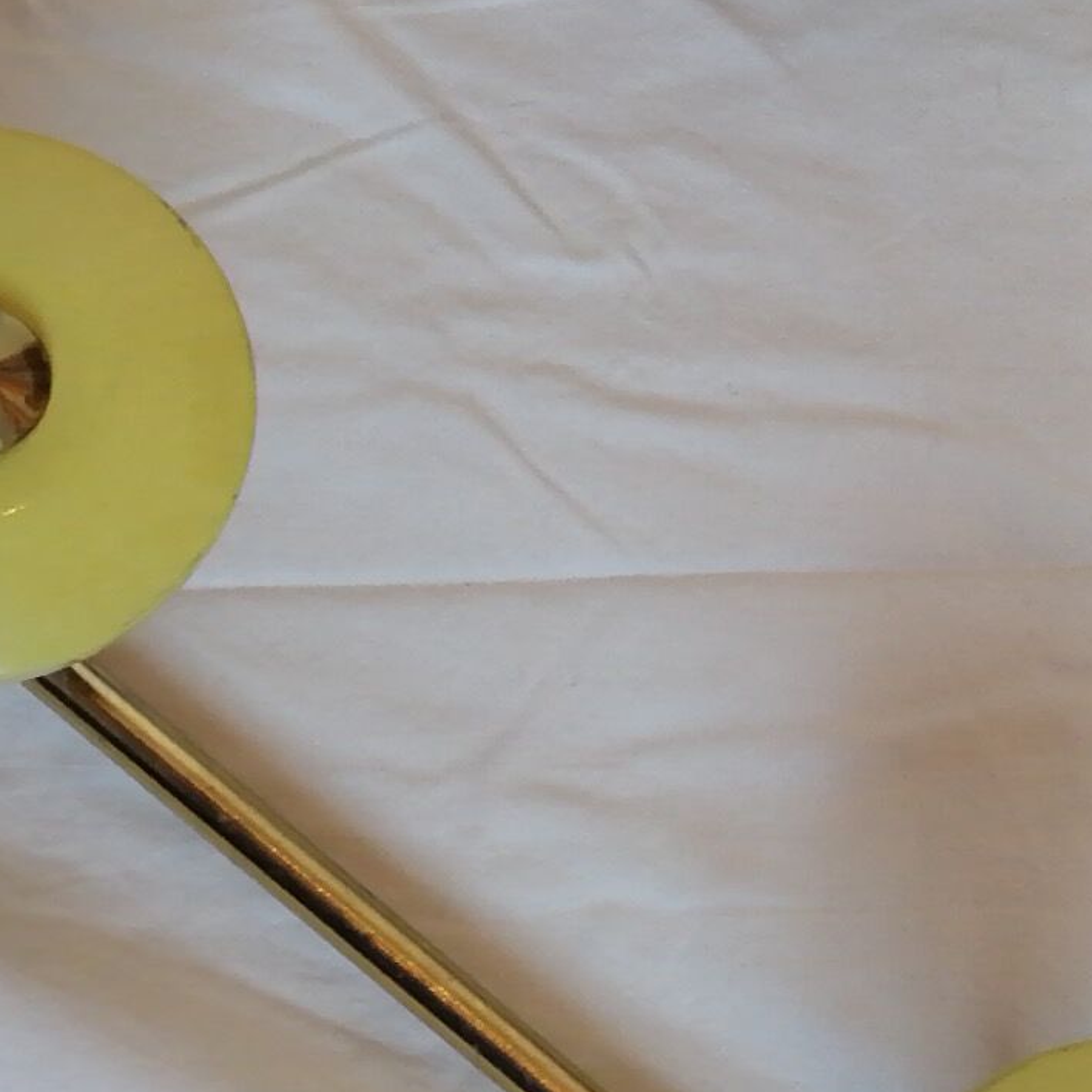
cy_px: 154
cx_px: 1567
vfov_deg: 15.7
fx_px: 3926
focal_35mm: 110
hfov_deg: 14.9
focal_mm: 3.96
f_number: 1.8
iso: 100
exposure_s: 3
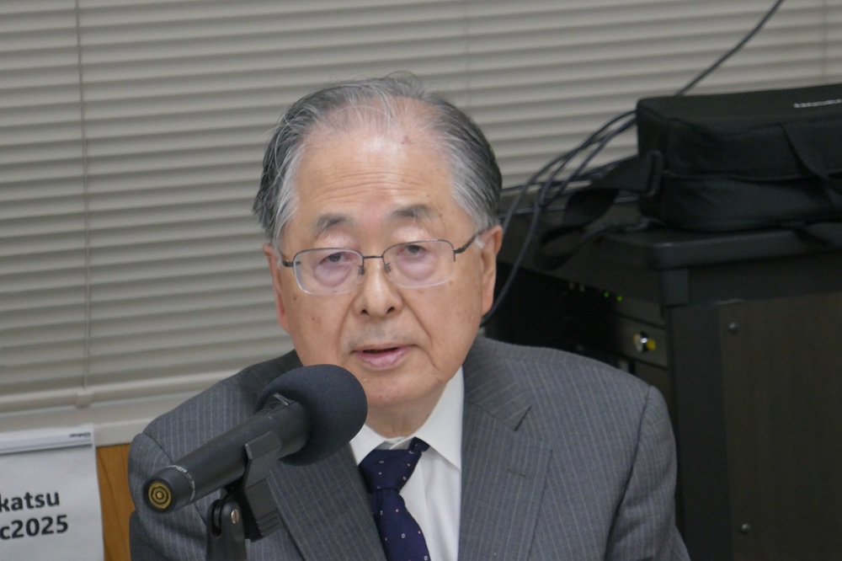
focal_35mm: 160
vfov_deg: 8.6
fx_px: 3741
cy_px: 280
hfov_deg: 12.8
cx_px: 421
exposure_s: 1/80
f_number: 5.9
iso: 1600
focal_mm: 58.3
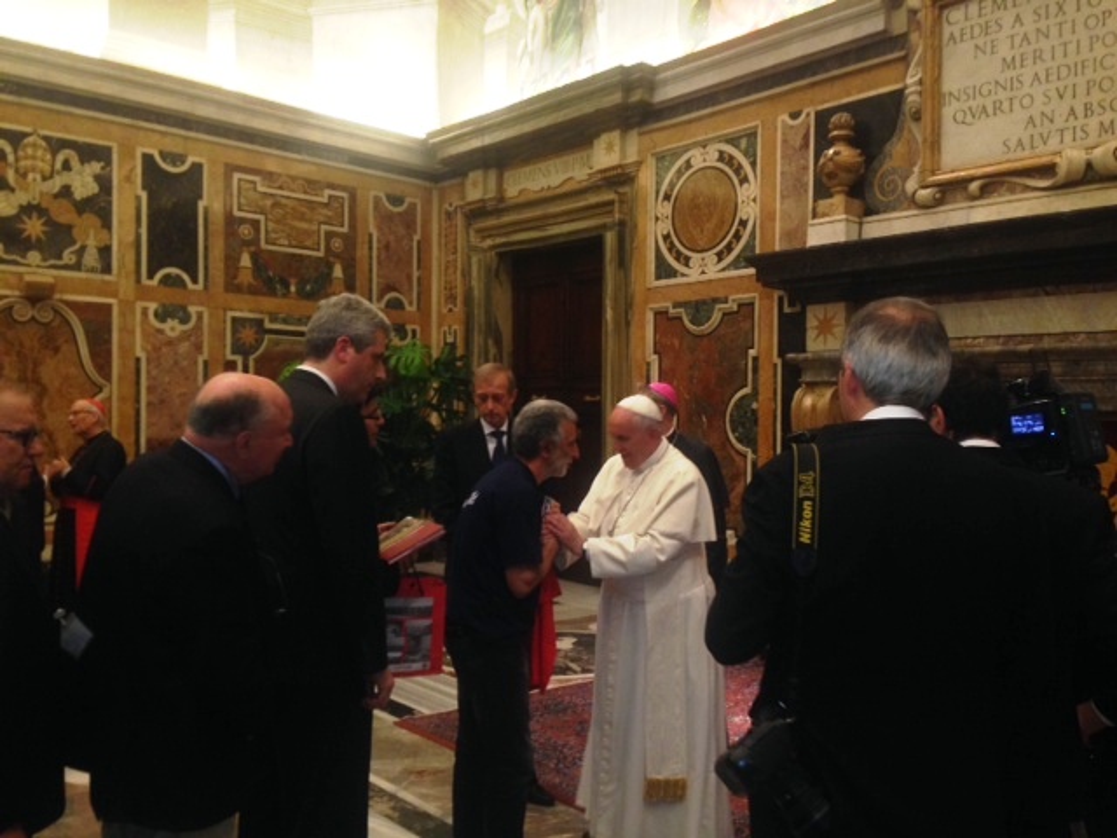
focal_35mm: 33
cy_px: 419
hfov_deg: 55.4
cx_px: 558
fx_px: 1065
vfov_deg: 42.9
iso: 125
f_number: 2.4
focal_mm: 4.12
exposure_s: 1/20
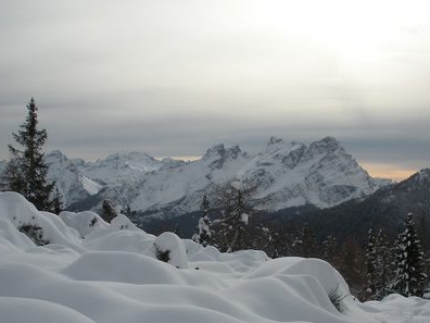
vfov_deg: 27.3
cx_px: 244
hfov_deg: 36.1
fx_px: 658
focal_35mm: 53
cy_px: 227
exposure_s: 1/589
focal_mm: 6.3
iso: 64
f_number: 5.6
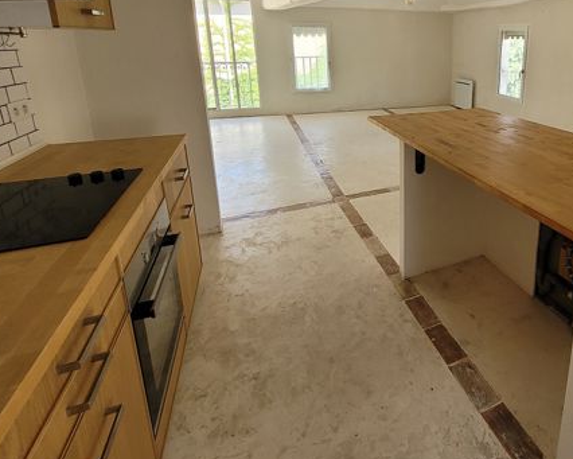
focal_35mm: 21
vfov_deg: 62.3
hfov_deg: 73.5
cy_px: 122
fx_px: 356
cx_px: 411
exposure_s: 1/100
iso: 64
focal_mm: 1.74
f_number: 2.2
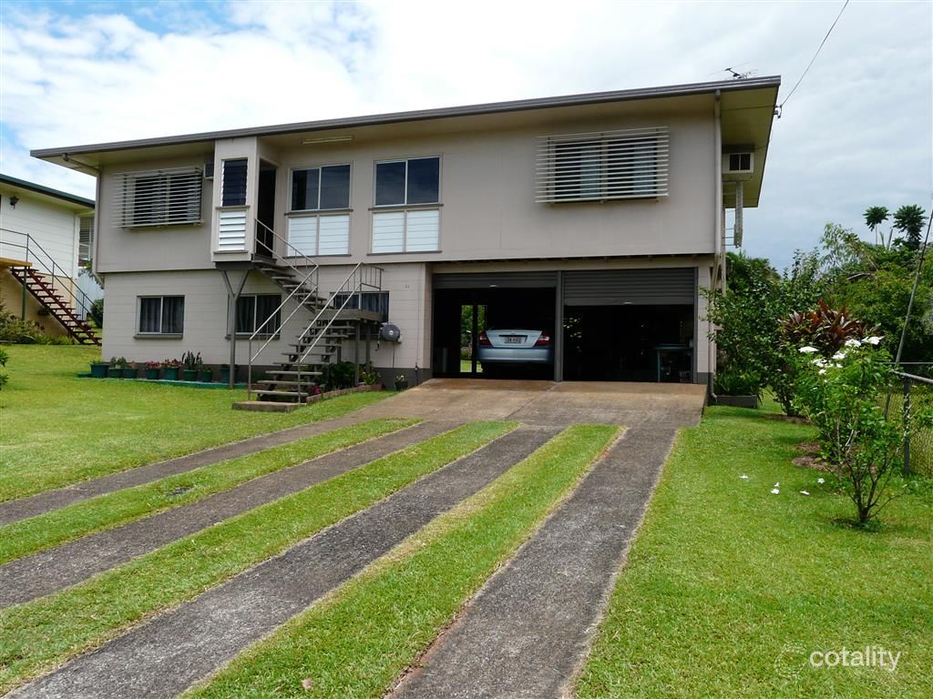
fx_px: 755
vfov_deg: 49.7
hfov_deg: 63.4
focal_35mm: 28
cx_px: 466
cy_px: 350
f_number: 5.6
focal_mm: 4.6
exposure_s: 1/320
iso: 100
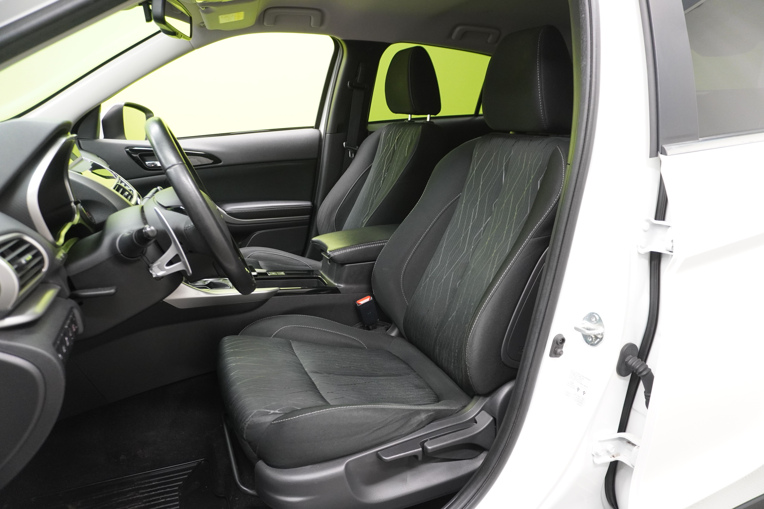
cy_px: 254
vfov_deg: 53.1
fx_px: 509
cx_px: 382
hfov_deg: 73.7
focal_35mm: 24
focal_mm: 16
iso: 1250
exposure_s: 1/30
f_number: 3.5
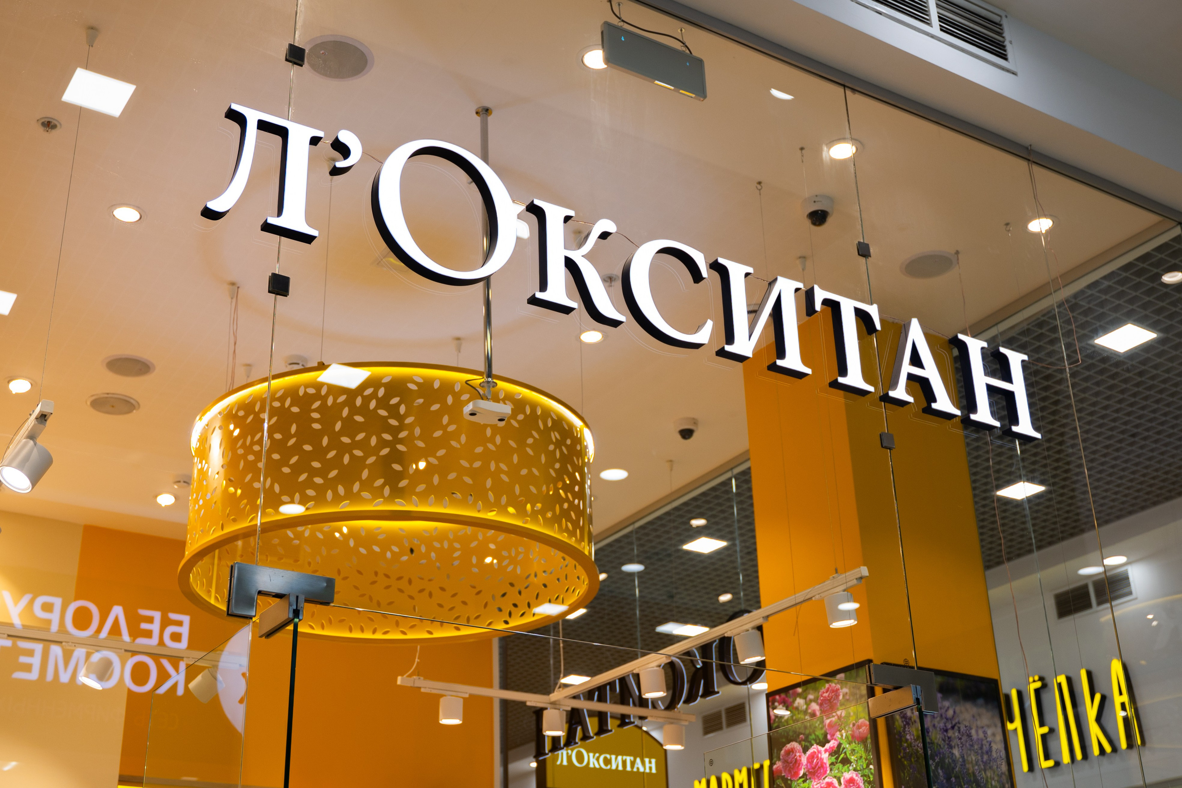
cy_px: 394
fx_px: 1379
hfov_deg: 46.4
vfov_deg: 31.9
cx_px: 591
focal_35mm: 42
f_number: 2.8
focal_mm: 28
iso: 200
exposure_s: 1/160
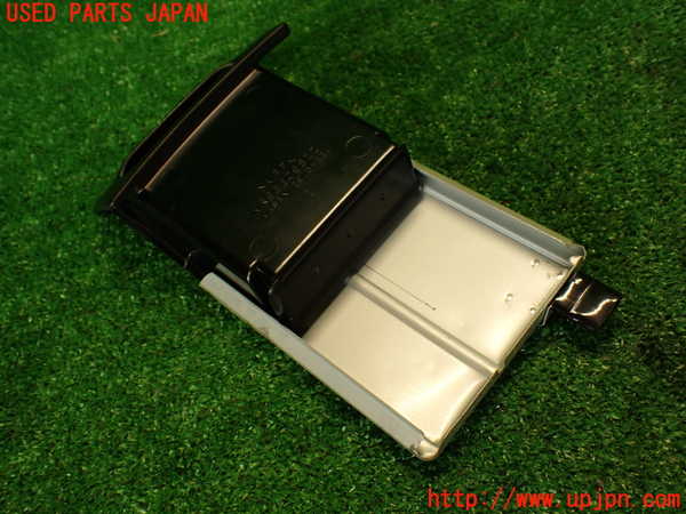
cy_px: 257
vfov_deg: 44.2
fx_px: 634
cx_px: 343
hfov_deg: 56.8
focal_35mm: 32
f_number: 2.4
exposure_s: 1/50
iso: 200
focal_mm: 5.79
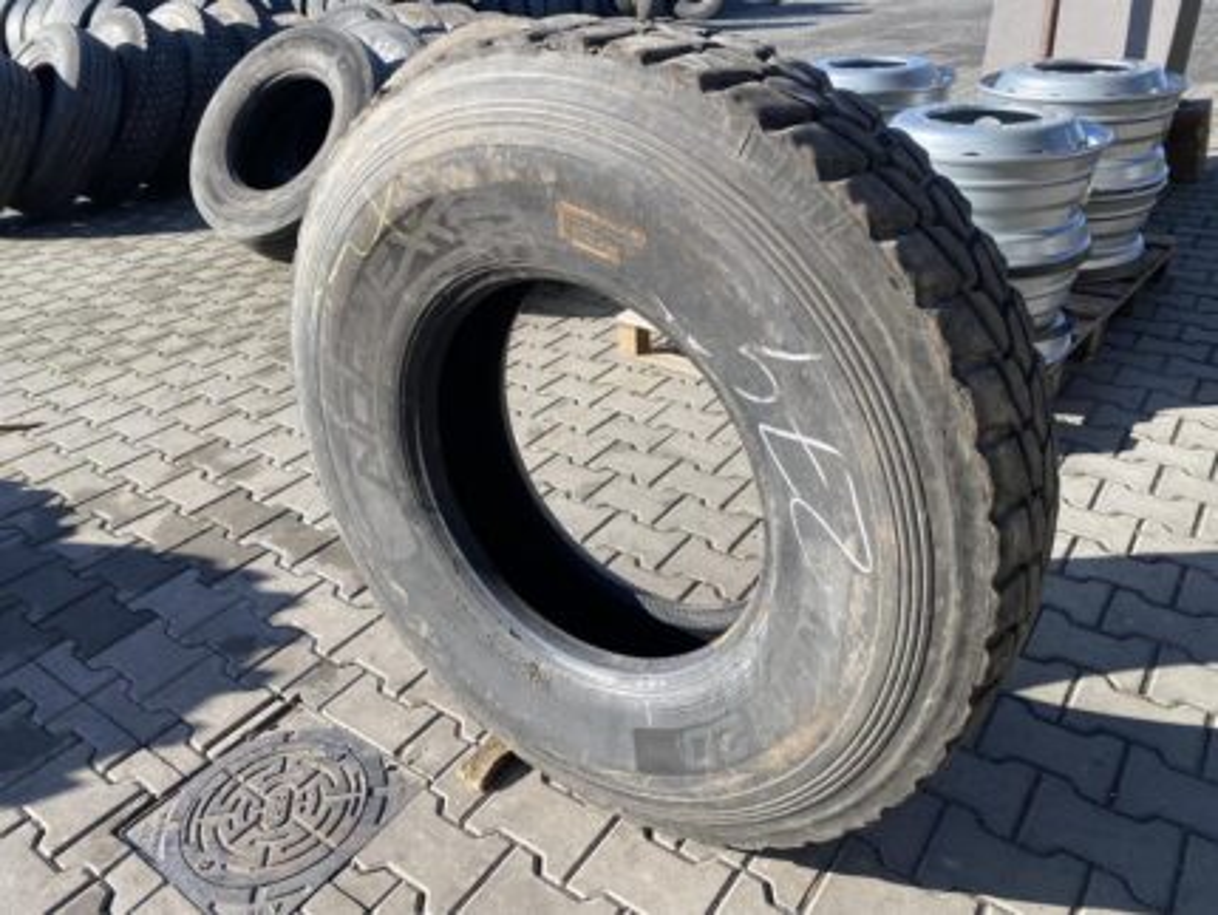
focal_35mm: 26
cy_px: 458
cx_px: 609
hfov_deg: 67.3
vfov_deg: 53.1
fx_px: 915
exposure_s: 1/877
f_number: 1.8
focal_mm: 4.25
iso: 32
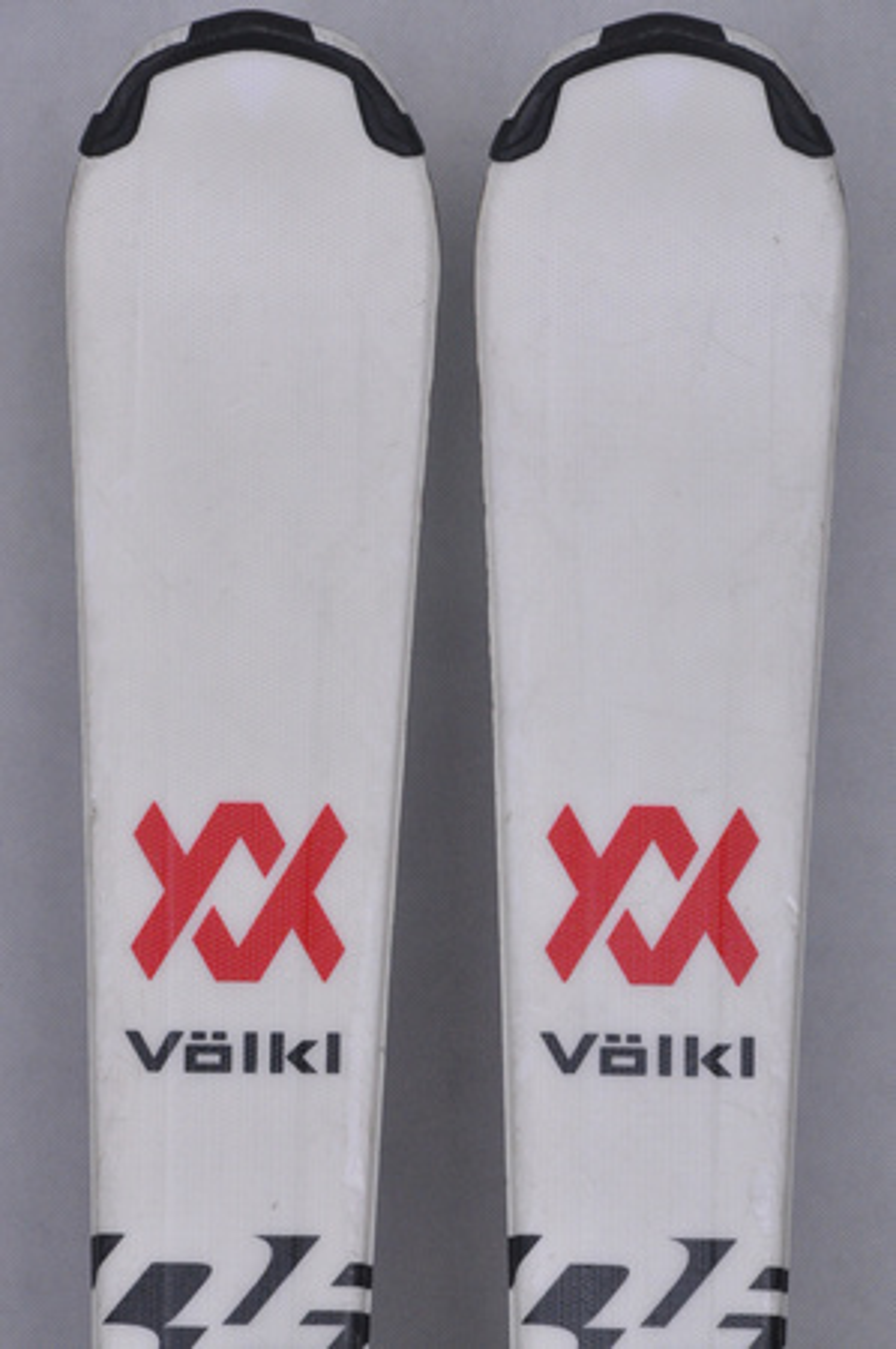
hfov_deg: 8.7
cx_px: 448
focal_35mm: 158
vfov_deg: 13.1
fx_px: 5893
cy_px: 674
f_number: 11
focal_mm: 105
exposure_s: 1/125
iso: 3200
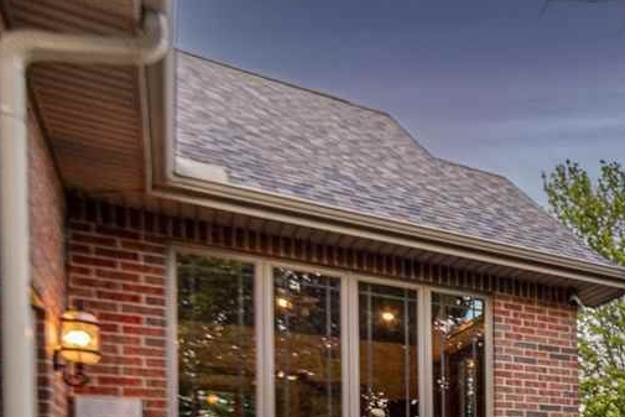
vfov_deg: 30.7
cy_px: 477
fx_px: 660
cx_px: 736
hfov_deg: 38.6
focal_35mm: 38
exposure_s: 1/60
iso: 400
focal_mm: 10
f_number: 5.6
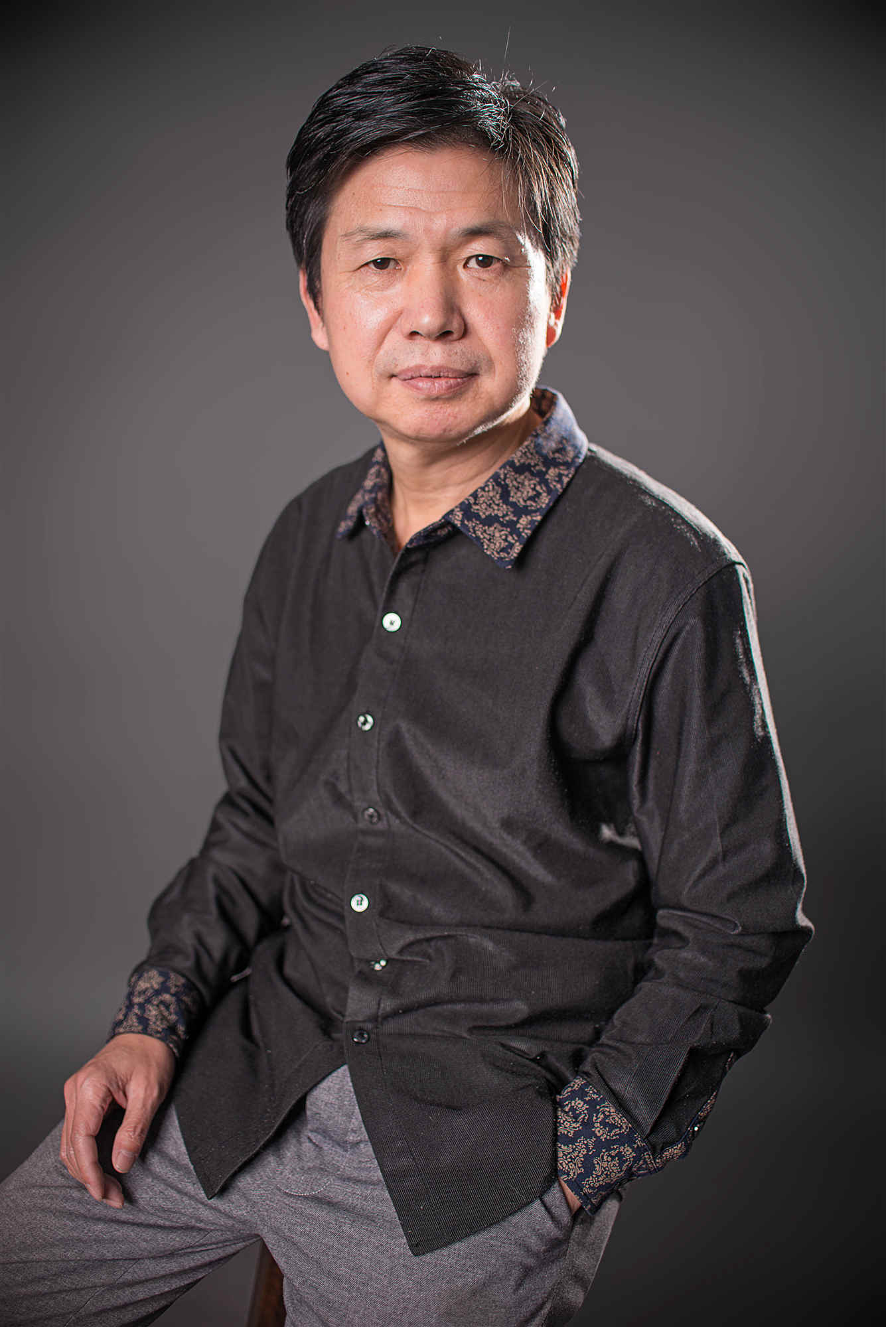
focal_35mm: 35
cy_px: 664
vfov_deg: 54.4
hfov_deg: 37.9
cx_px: 443
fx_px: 1291
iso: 64
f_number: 2.5
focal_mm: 35
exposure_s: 1/125
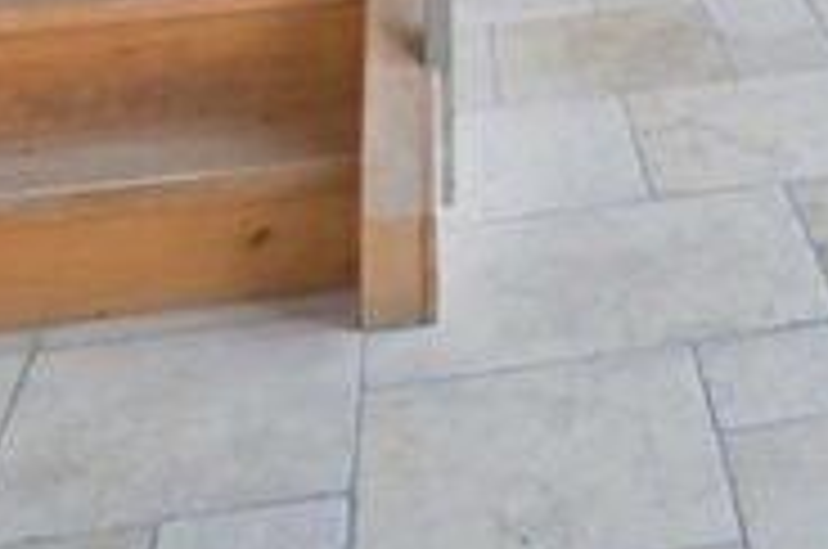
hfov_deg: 24.5
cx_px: 882
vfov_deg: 14.1
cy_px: -605
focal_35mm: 78
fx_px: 1791
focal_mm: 14
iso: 2500
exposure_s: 1/50
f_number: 16
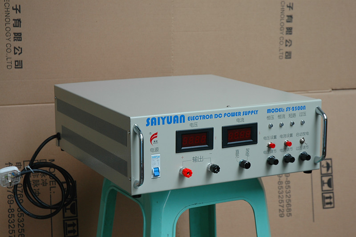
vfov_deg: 17.4
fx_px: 770
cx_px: 178
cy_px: 118
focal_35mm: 78
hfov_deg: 26.0
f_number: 5.6
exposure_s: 1/40
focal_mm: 52
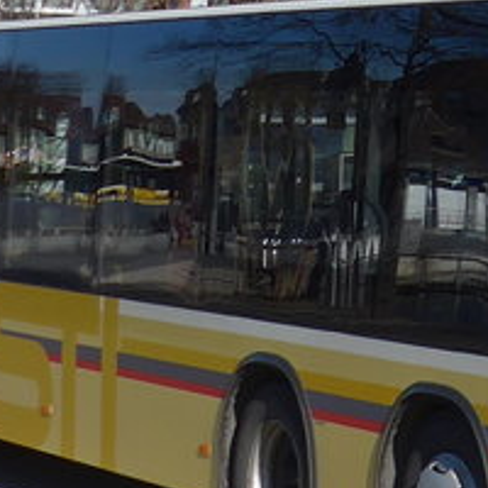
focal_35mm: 154
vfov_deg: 11.1
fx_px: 2456
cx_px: 1115
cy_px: -102
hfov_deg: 10.1
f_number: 2.8
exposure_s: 1/2000
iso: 80
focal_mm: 6
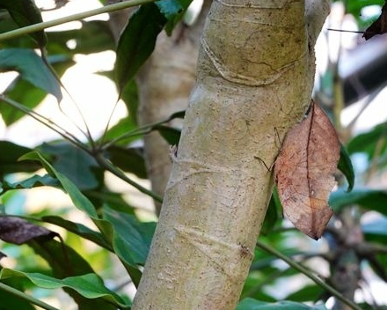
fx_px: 1684
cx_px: 284
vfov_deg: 10.5
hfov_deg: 13.1
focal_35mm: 147
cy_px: 171
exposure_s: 1/60
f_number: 4
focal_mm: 38.86
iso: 800
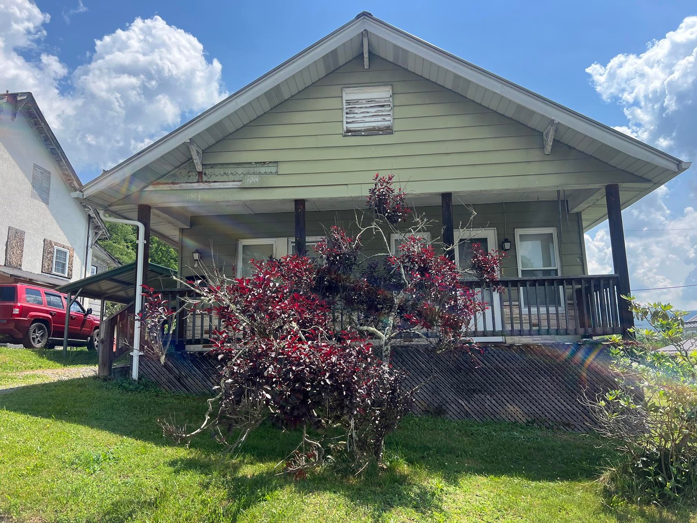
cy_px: 262
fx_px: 524
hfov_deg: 67.3
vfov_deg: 53.1
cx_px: 348
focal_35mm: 26
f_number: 1.5
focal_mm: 5.7
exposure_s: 1/2165
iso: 50
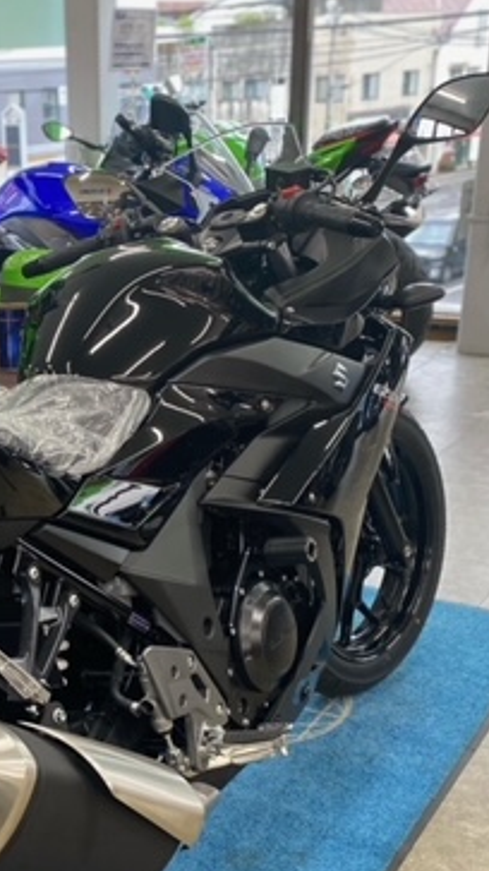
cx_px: 0
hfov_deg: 23.0
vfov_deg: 40.3
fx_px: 1153
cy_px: 641
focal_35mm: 50
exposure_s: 1/117
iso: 125
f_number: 1.8
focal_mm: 4.25
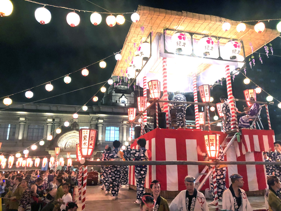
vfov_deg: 49.7
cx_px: 140
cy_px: 106
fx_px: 227
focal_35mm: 28
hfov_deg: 63.4
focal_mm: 4
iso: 100
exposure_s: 1/17
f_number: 1.8
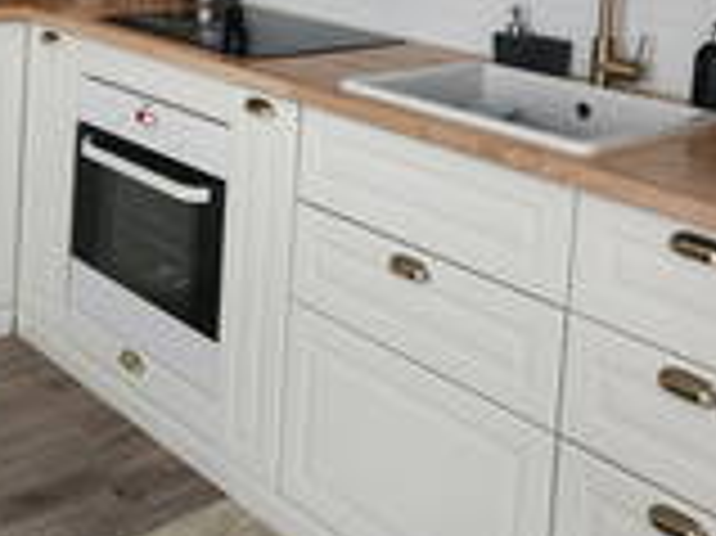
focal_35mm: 52
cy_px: -50
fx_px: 1075
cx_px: 171
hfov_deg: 35.9
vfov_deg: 25.9
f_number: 1.8
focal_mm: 5.4
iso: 500
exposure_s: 1/33
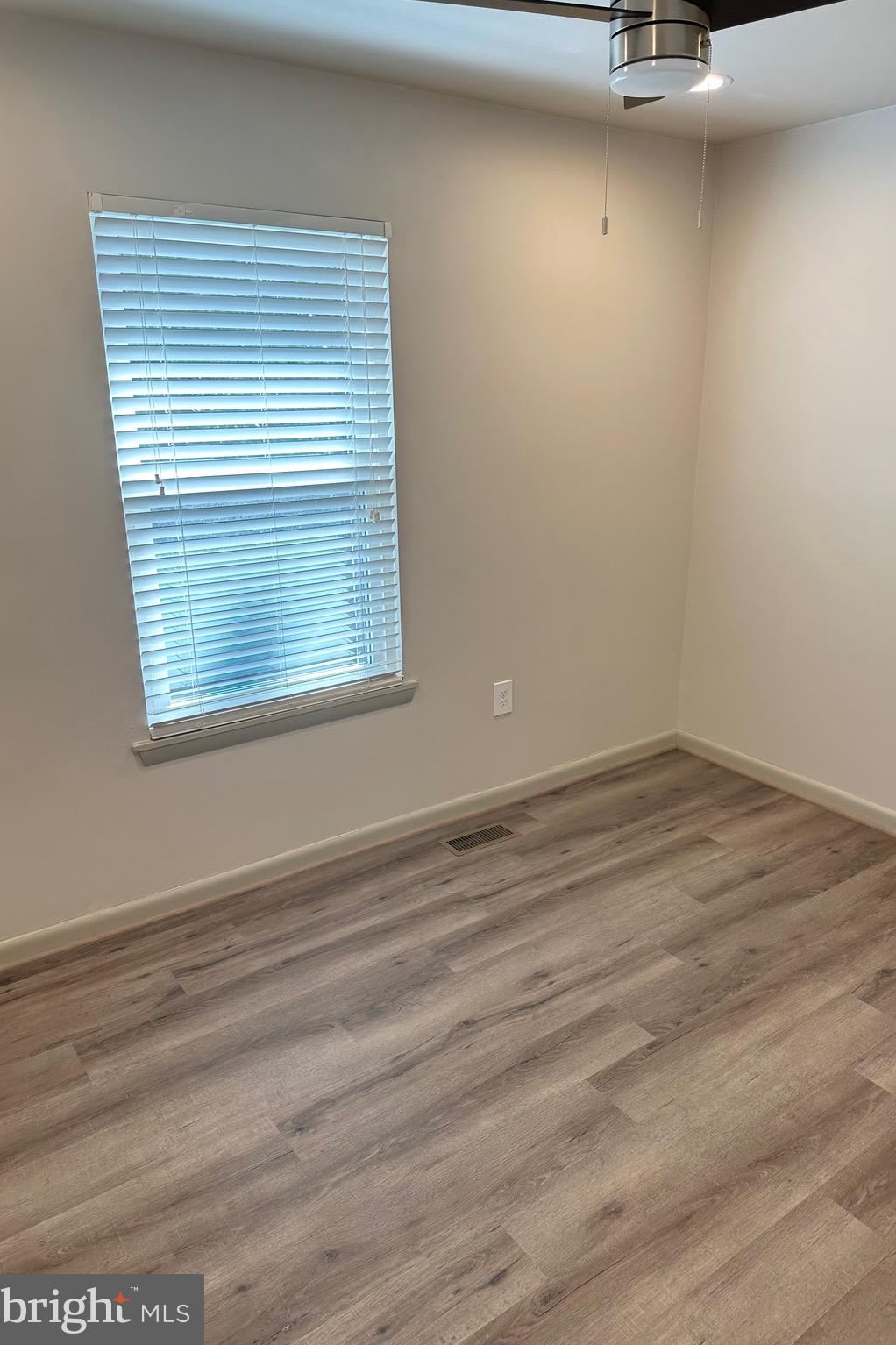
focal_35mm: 25
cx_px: 490
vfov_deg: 71.5
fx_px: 934
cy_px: 672
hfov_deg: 51.2
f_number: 1.78
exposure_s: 1/158
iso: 100
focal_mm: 6.86
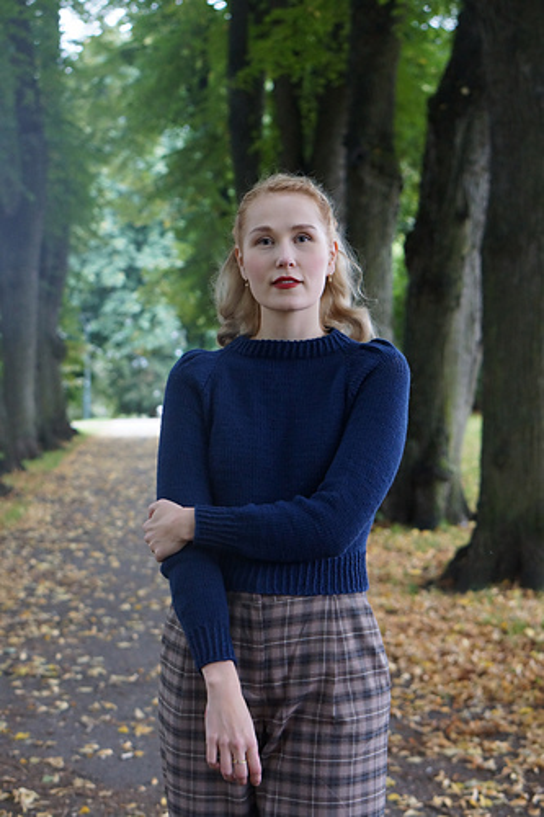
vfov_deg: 27.0
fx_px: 1701
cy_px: 408
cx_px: 272
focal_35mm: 75
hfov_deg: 18.2
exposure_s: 1/80
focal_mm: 50
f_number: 3.5
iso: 1600
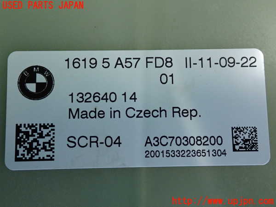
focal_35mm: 44
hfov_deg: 42.9
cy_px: 104
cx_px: 138
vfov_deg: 32.9
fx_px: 351
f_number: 2.9
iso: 640
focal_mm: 7.84
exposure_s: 1/125
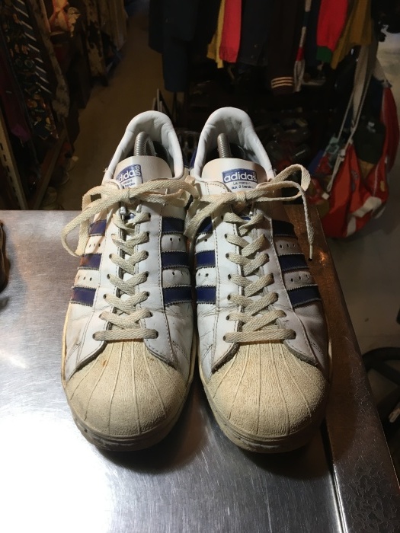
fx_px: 447
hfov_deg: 48.2
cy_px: 266
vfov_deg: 61.7
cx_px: 200
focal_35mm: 29
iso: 50
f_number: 2.2
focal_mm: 4.15
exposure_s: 1/30
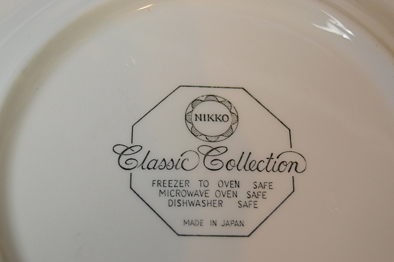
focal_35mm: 60
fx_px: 656
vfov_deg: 22.6
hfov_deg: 33.4
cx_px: 197
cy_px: 131
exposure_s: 1/60
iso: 900
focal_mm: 40
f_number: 5
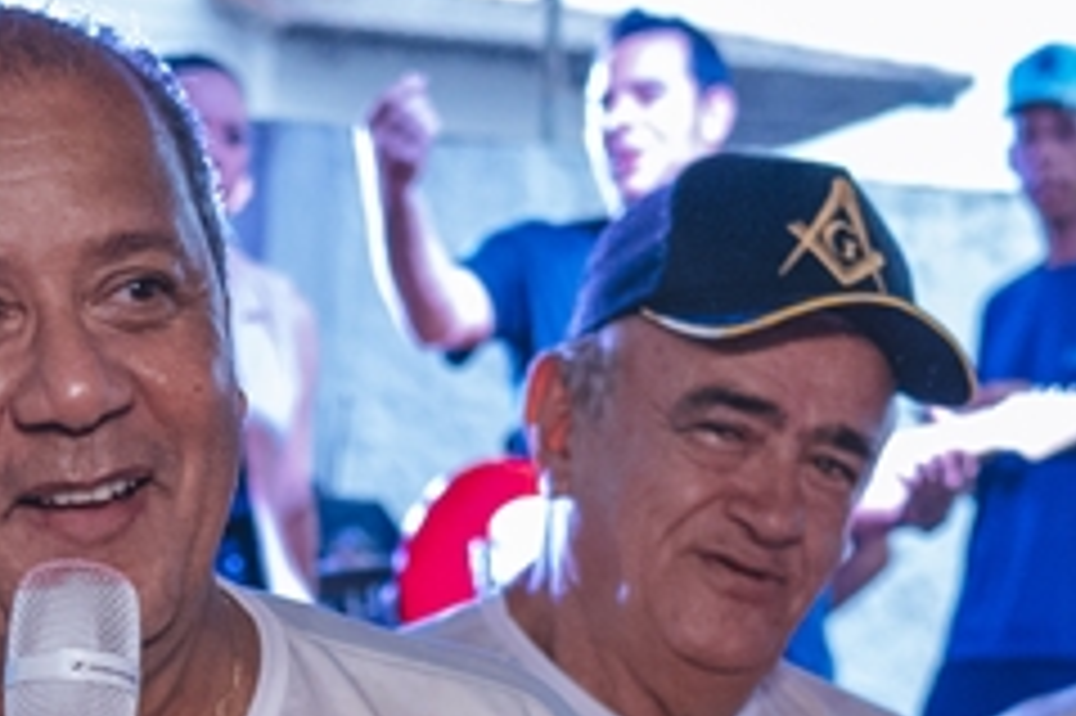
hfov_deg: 18.1
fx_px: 3345
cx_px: 171
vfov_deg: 11.7
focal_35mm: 112
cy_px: 1060
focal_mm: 24
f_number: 2.5
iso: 2500
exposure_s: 1/250
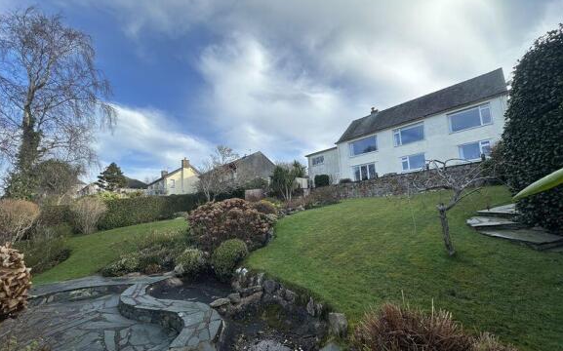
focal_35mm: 15
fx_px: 230
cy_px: 190
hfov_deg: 101.5
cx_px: 281
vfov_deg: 74.6
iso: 40
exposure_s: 1/796
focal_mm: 2.22
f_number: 2.2
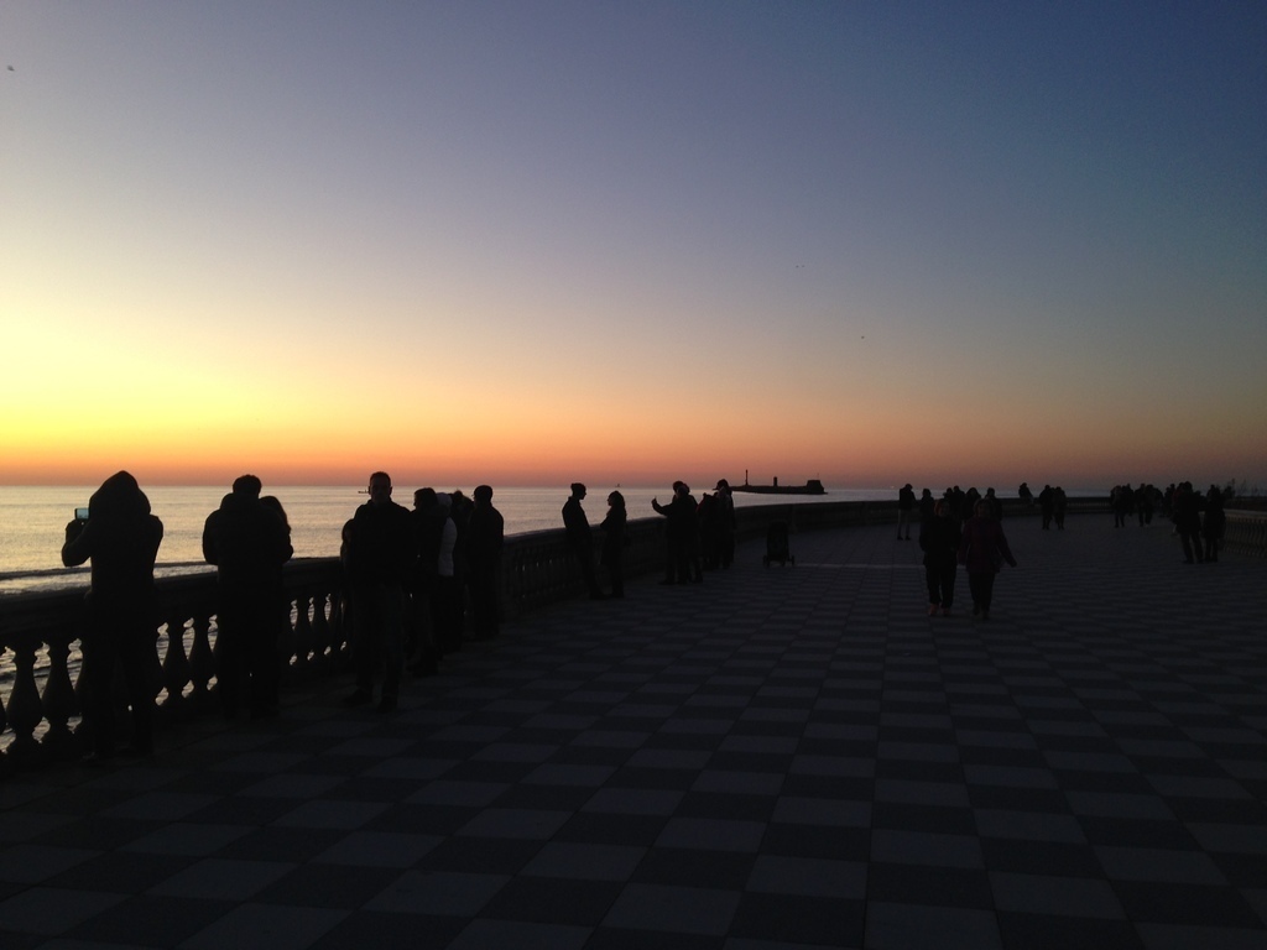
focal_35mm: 33
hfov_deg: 55.4
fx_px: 1208
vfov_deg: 42.9
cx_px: 634
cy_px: 475
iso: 50
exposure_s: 1/30
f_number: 2.4
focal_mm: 4.12
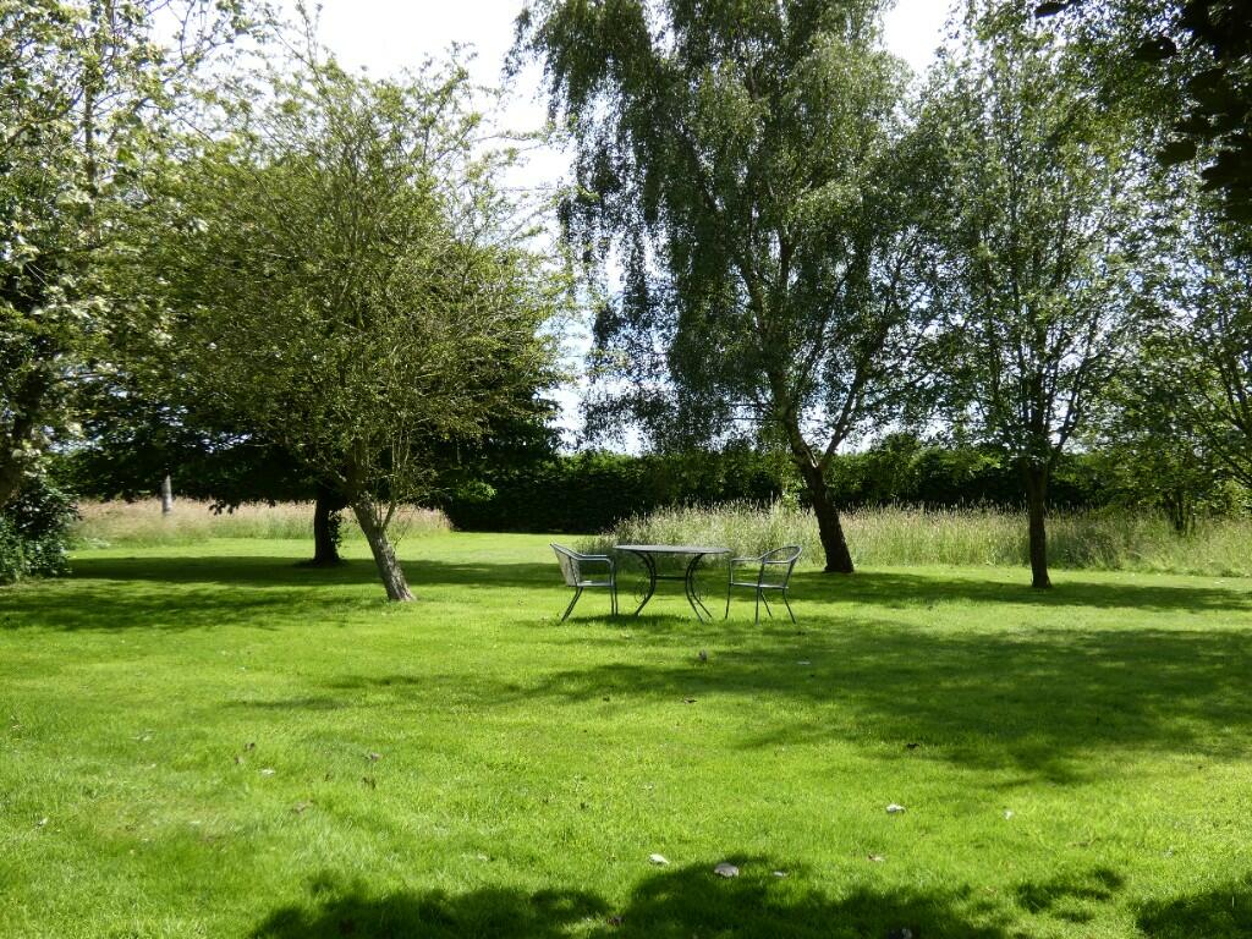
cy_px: 470
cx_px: 626
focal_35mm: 38
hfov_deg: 49.0
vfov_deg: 37.7
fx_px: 1374
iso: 80
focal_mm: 6.8
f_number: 3.5
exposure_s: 1/500
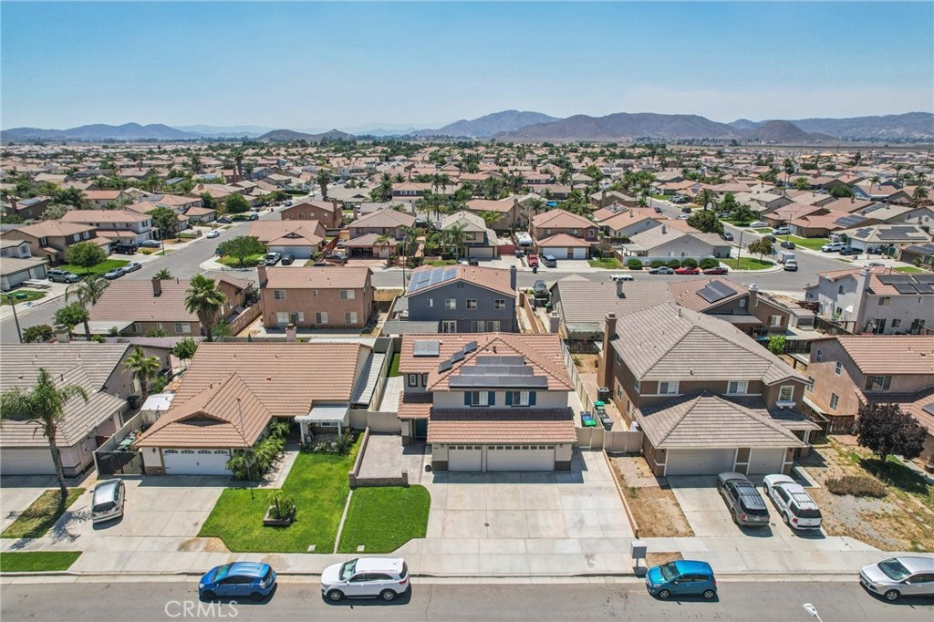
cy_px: 311
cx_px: 467
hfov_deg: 78.6
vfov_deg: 57.2
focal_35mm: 22
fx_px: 571
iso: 110
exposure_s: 1/2500
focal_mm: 8.38
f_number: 2.8
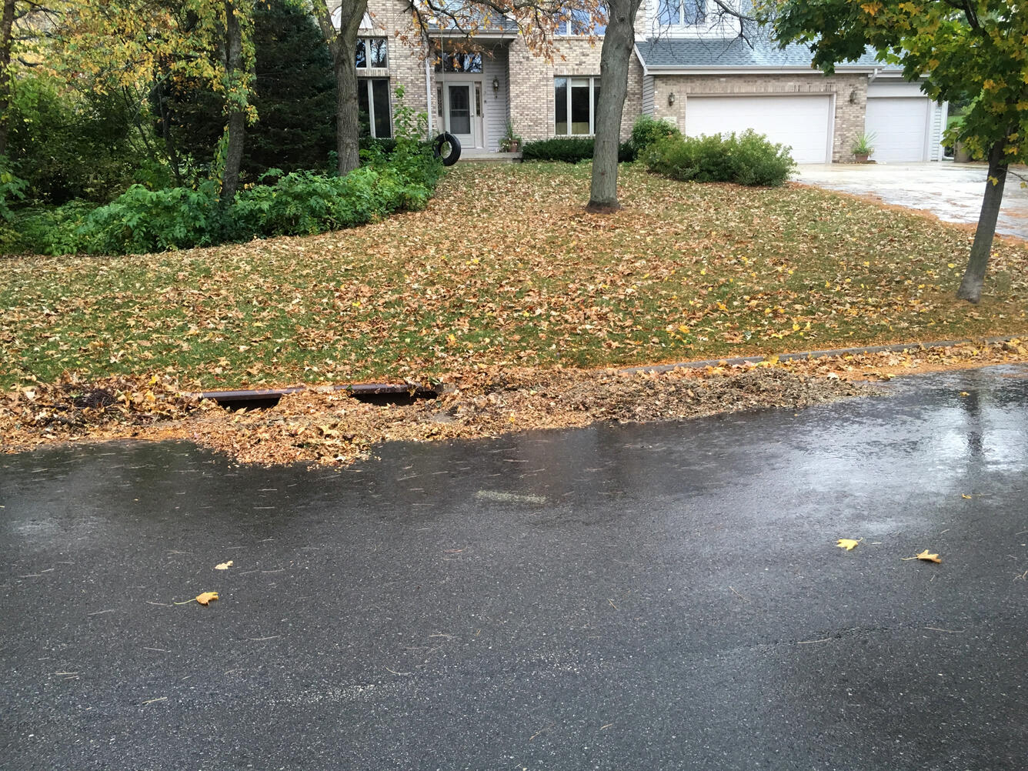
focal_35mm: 29
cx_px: 514
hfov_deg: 61.7
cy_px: 386
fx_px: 861
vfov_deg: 48.2
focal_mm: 4.15
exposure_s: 1/30
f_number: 2.2
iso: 40
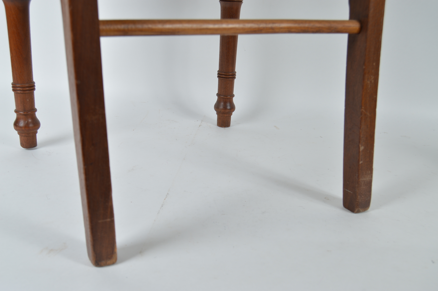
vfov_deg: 34.1
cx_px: 219
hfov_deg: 49.6
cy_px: 146
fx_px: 474
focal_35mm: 39
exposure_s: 1/80
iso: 100
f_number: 5.6
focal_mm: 26
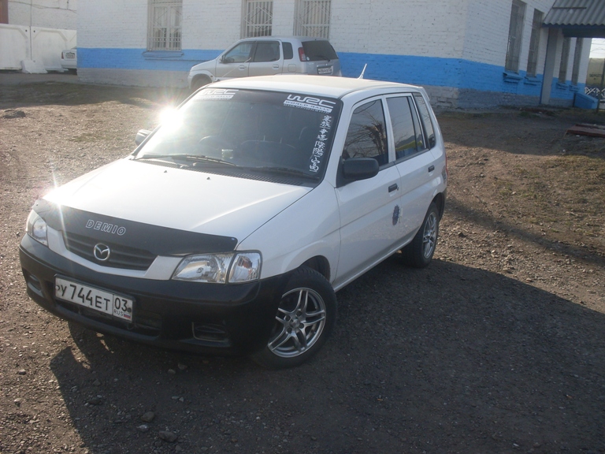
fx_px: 664
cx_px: 302
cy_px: 227
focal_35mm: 38
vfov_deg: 37.7
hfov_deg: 49.0
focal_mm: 6.3
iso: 80
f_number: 8.4
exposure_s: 1/125
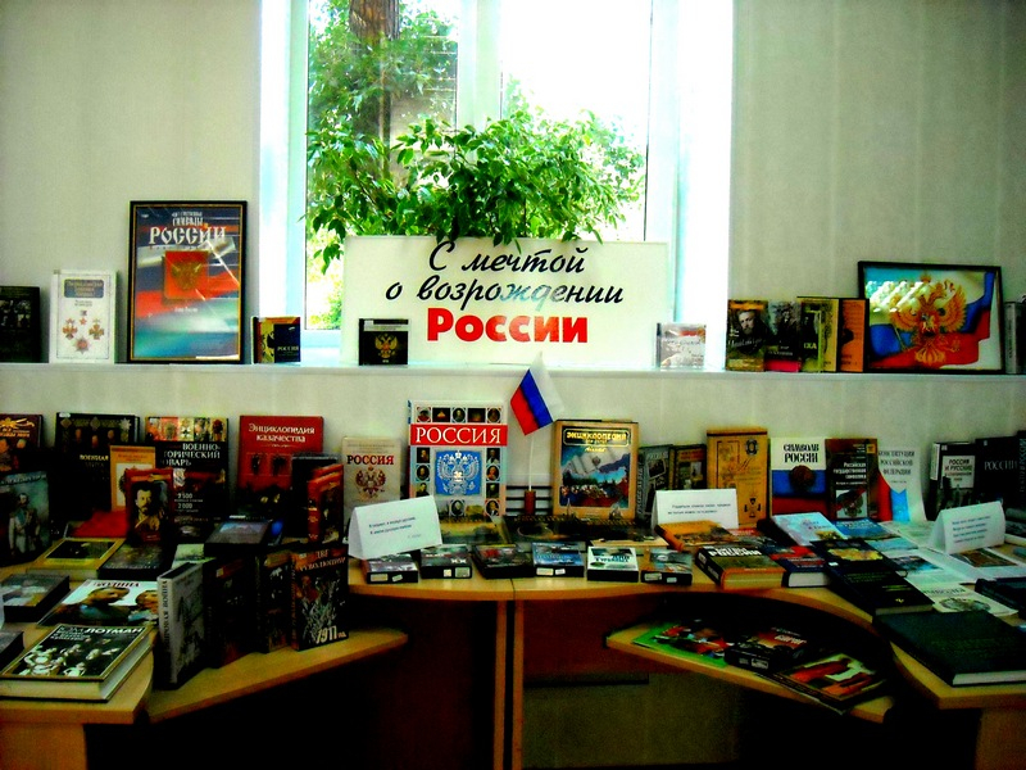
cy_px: 385
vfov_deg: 40.7
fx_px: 1037
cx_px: 513
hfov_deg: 52.6
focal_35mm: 35
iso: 800
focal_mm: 5.7
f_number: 2.8
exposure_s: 1/250
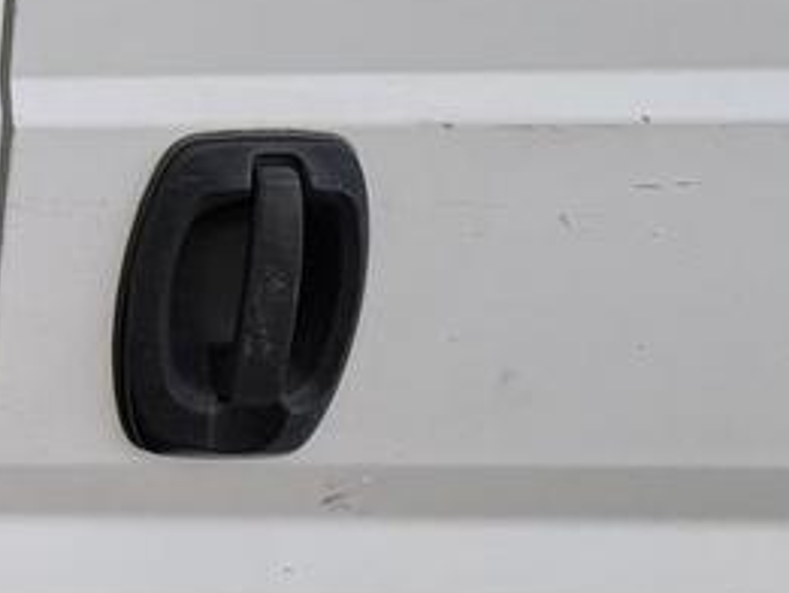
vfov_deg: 28.5
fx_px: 1095
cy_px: 3
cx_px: -484
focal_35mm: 48
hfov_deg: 25.5
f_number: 2.2
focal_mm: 2.22
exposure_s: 1/131
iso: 40
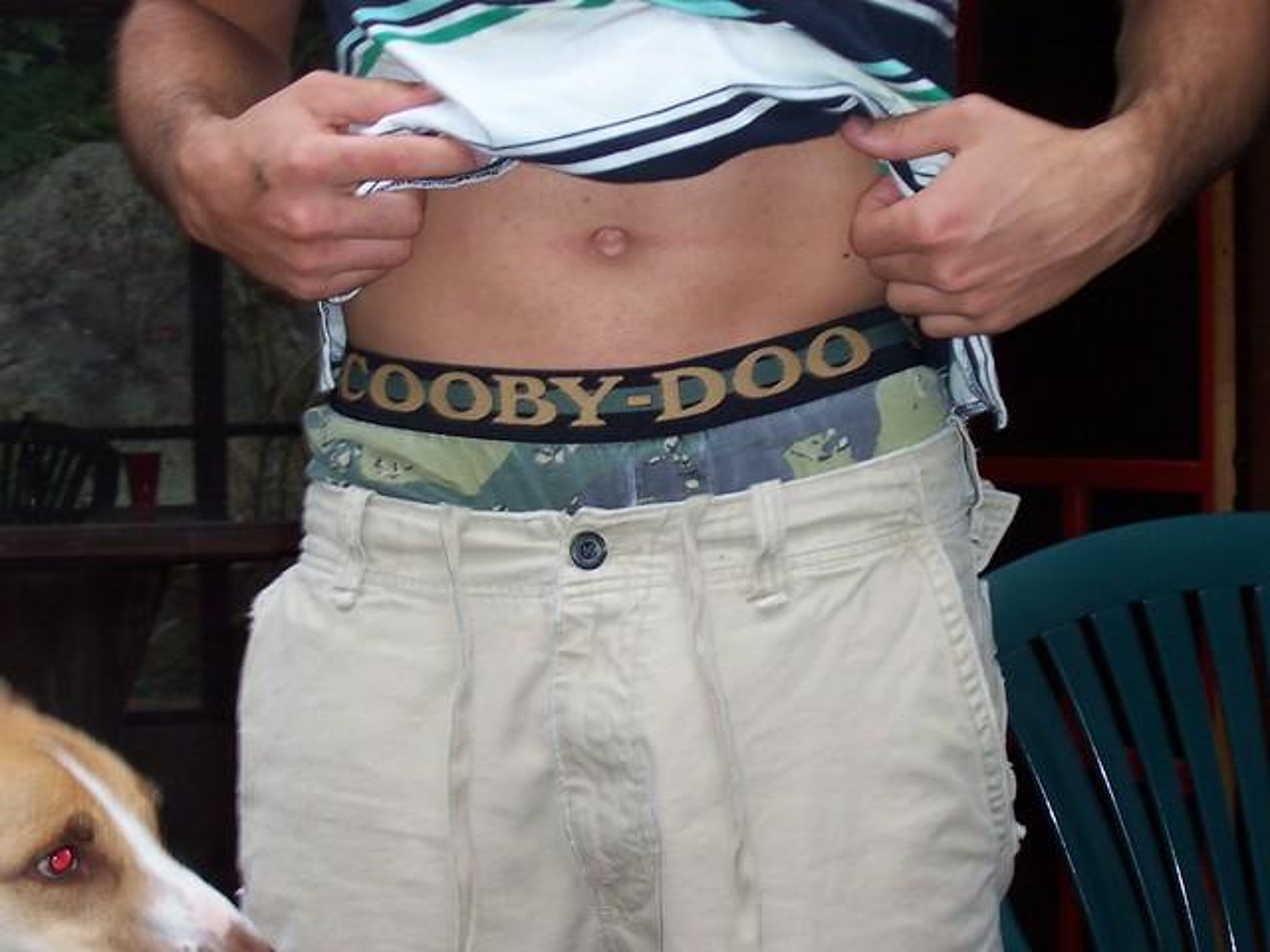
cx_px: 635
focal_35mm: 71
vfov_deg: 20.7
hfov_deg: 27.4
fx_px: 2605
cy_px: 476
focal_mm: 10.8
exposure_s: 1/90
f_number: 4
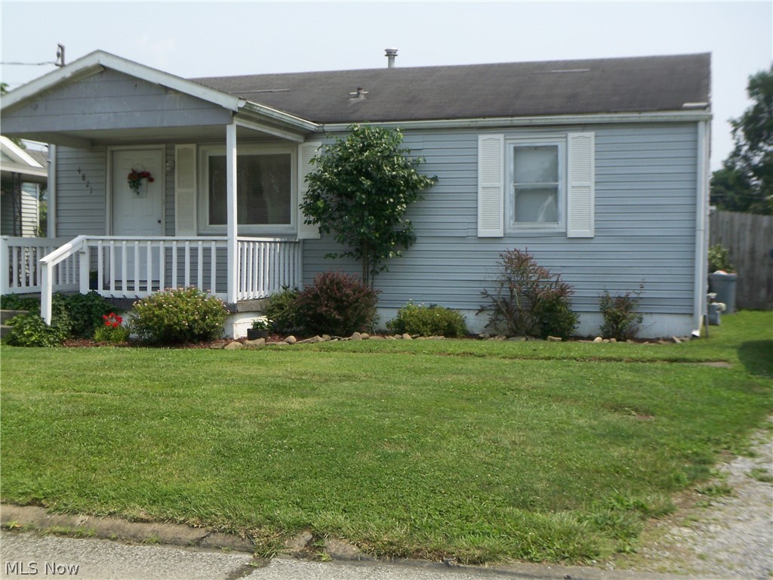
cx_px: 386
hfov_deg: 38.9
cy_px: 290
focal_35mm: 49
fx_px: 1094
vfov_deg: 29.7
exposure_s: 1/400
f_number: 4
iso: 50
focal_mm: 8
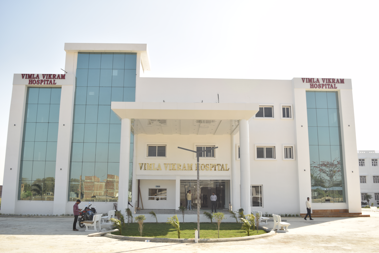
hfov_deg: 55.1
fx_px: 363
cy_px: 126
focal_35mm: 34
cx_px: 190
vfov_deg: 38.4
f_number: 5
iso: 100
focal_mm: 23
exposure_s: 1/400
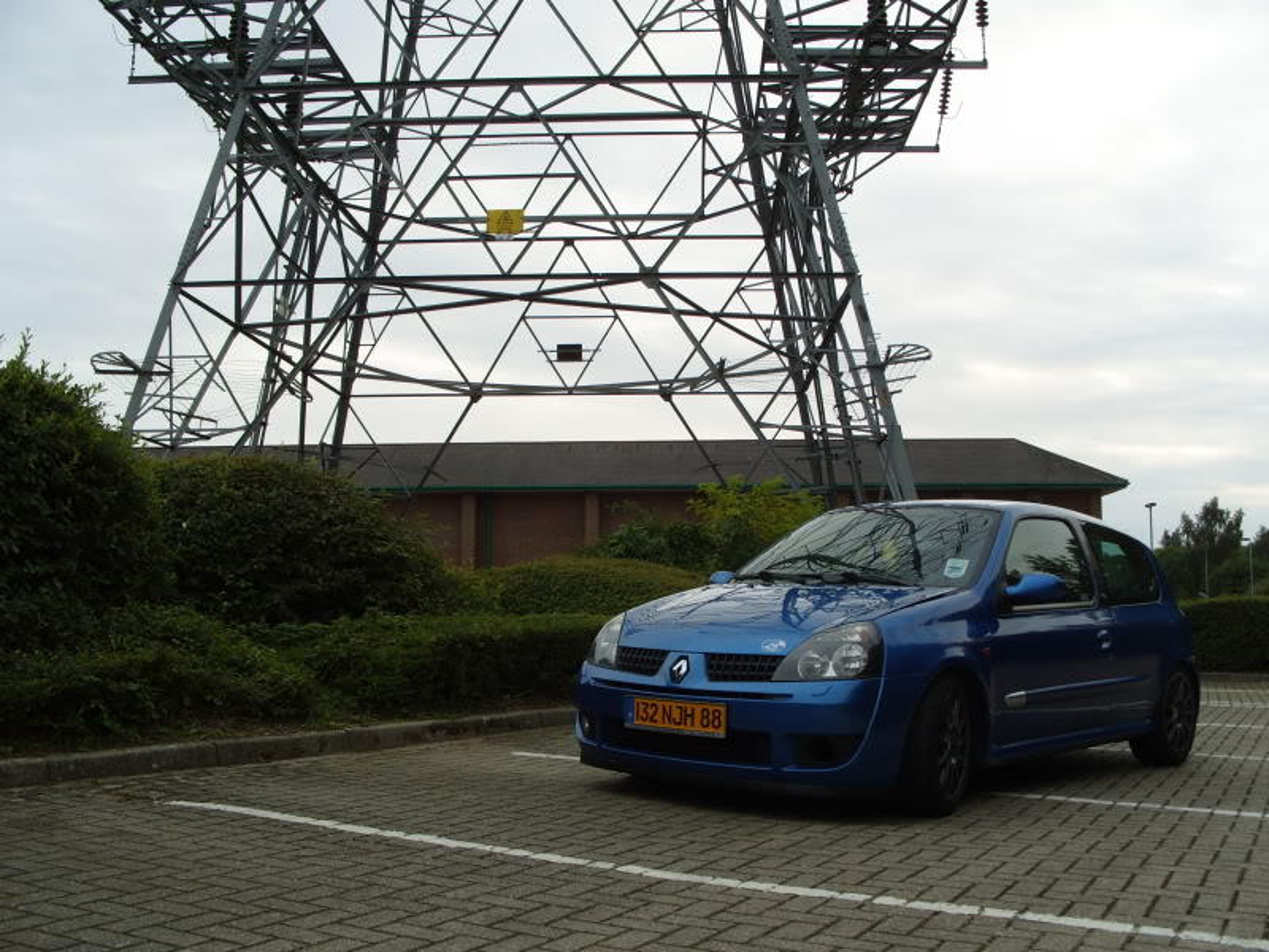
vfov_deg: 40.7
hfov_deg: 52.6
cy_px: 476
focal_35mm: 35
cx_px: 634
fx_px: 1283
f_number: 4.1
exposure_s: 1/125
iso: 80
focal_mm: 7.8
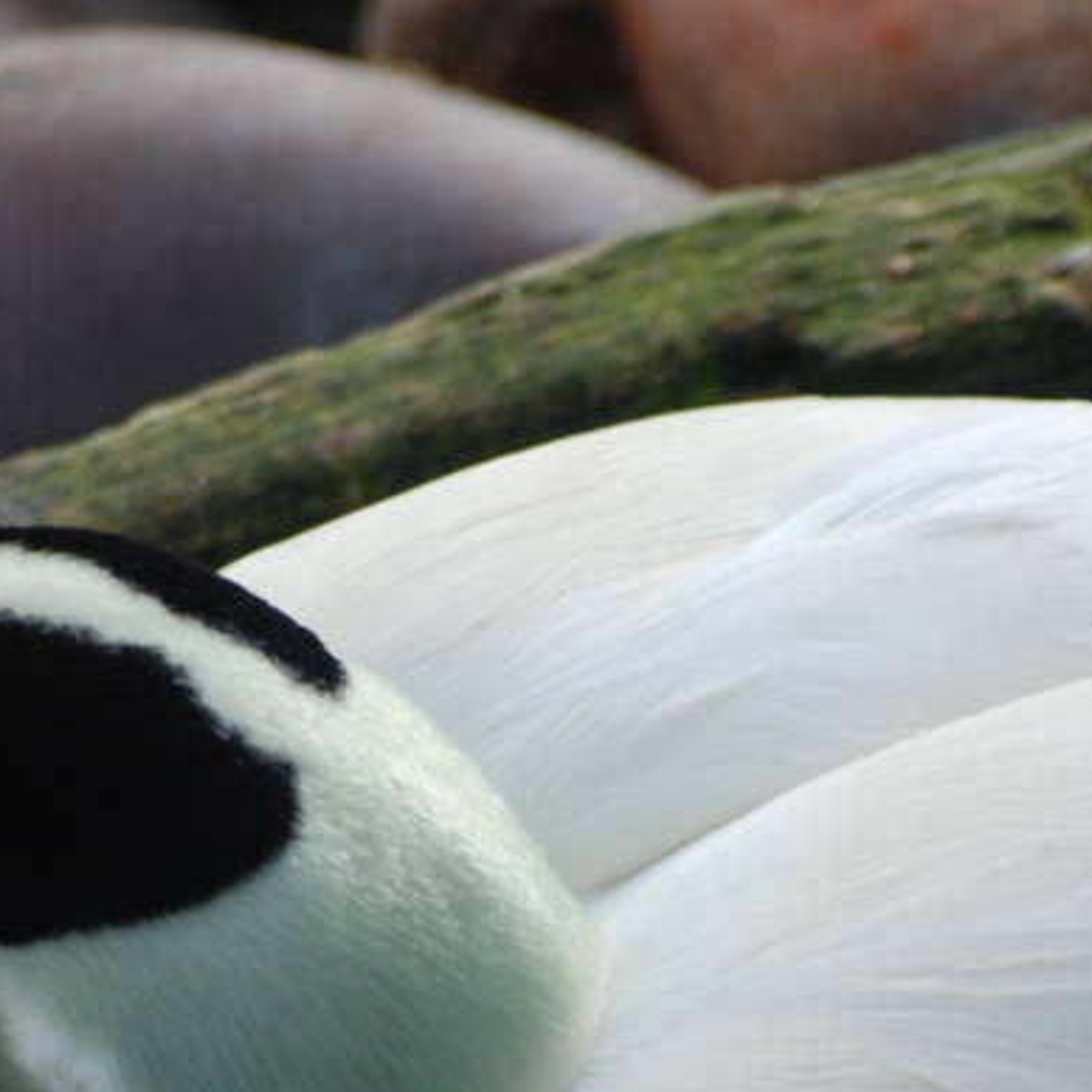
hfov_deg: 1.2
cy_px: 1102
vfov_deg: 1.2
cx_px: 661
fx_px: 50716
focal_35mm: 1421
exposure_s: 1/500
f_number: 5.6
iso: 220
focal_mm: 270
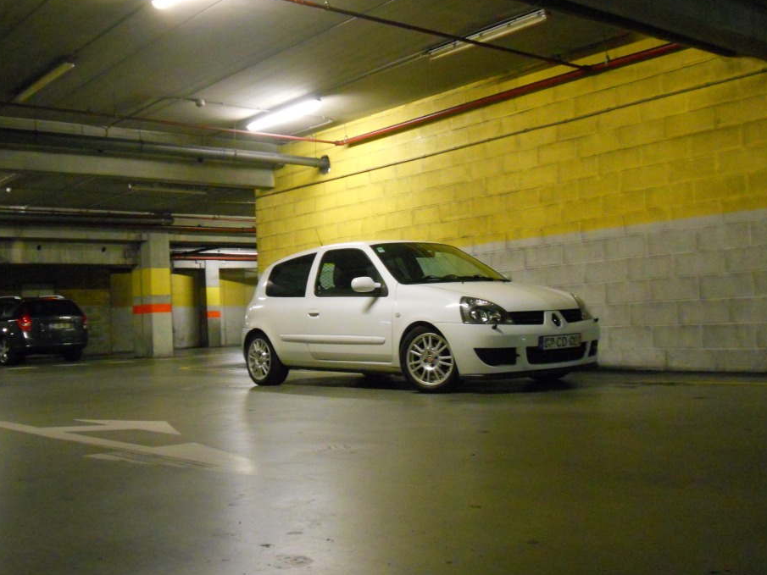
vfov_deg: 33.6
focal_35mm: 43
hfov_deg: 43.8
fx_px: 953
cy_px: 299
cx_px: 385
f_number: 3.9
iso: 640
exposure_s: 1/8
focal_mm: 6.9
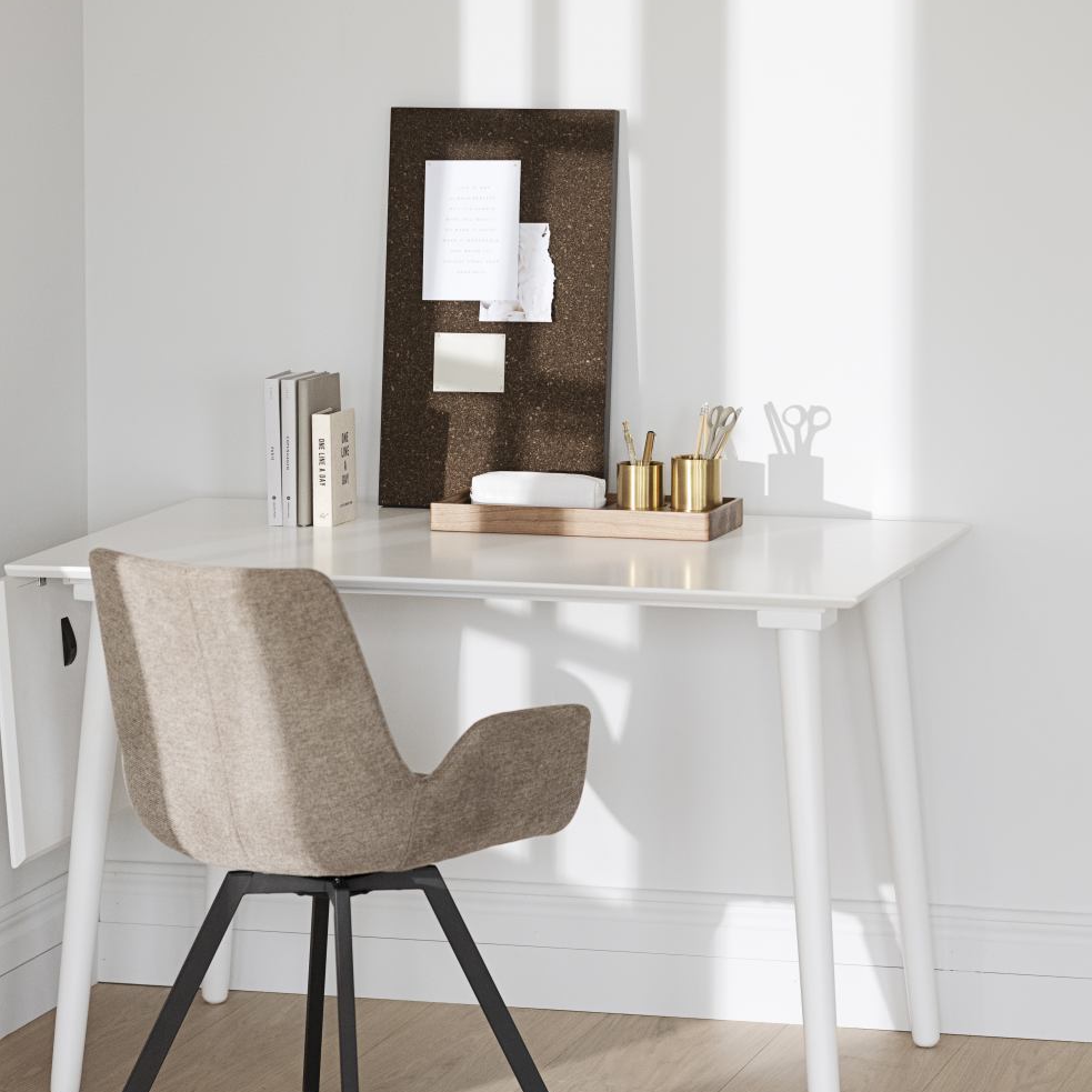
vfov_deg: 11.9
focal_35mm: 147
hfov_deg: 11.9
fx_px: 5246
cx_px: 526
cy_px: 282
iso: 1000
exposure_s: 1/60
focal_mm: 85
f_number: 2.8
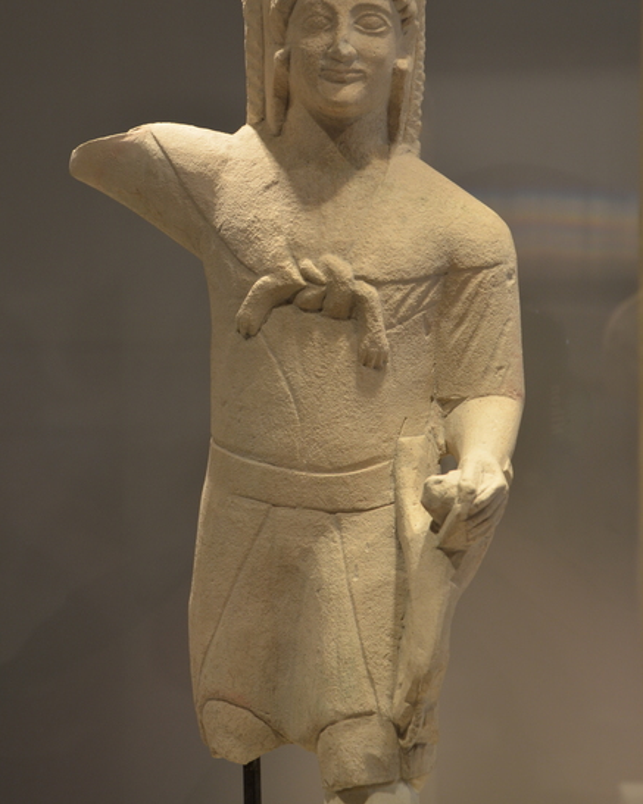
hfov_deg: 15.5
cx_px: 322
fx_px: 2357
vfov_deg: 19.4
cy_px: 367
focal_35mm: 99
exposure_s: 1/25
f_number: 5
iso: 400
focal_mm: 58
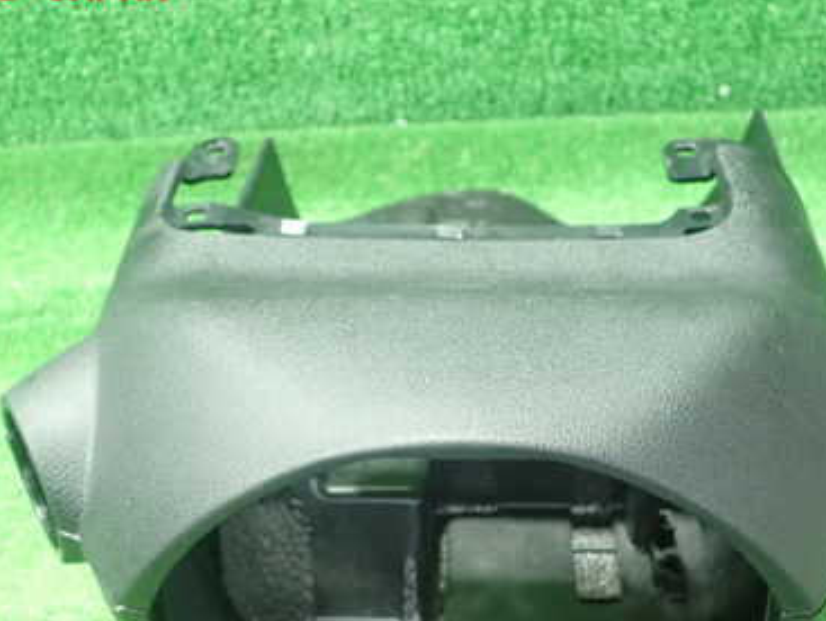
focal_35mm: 49
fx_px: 1170
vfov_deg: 29.3
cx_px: 434
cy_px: 464
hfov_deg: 38.9
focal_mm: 5.5
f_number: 2.3
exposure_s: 1/50
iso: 800
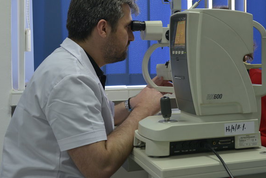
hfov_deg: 29.1
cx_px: 206
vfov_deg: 20.0
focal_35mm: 68
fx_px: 503
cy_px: 61
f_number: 4
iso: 640
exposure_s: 1/60
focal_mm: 38
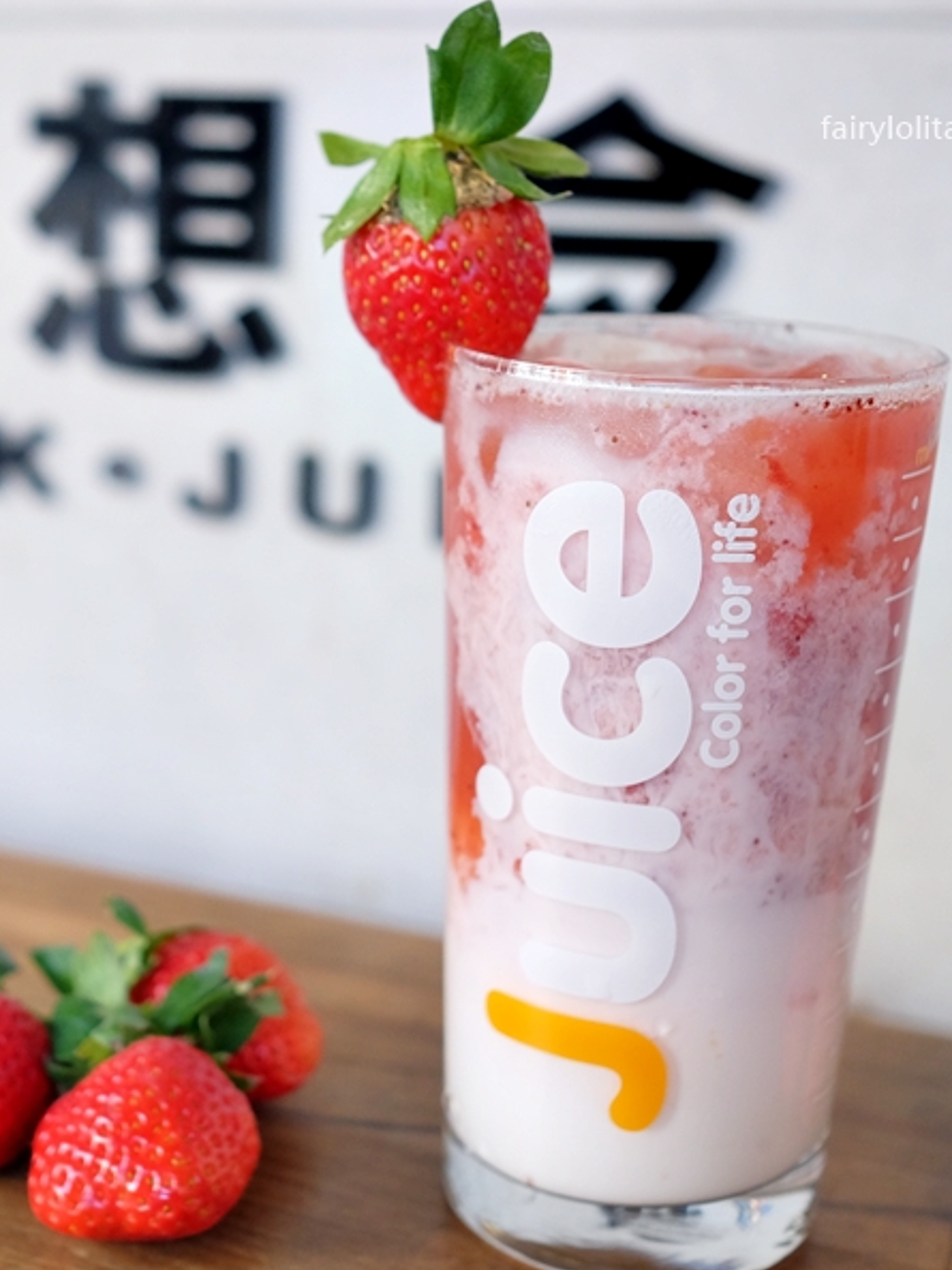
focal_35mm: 51
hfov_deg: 28.2
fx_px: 1871
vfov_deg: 37.5
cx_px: 276
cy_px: 631
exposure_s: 1/200
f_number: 2.8
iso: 800
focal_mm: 23
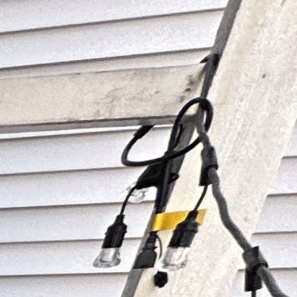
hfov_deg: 7.2
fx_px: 1155
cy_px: 817
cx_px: -1035
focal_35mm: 119
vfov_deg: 11.0
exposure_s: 1/128
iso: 40
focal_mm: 2.22
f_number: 2.2
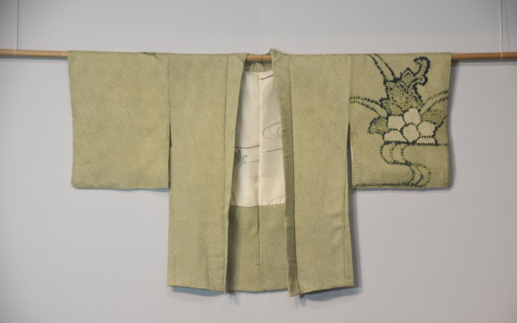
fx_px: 1338
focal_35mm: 95
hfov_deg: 21.9
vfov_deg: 13.8
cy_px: 165
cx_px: 258
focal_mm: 62
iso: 800
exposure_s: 1/60
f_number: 5
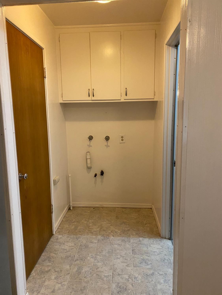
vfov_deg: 67.3
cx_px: 111
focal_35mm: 26
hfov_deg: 53.1
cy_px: 148
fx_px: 222
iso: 400
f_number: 1.8
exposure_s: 1/60
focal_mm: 4.25
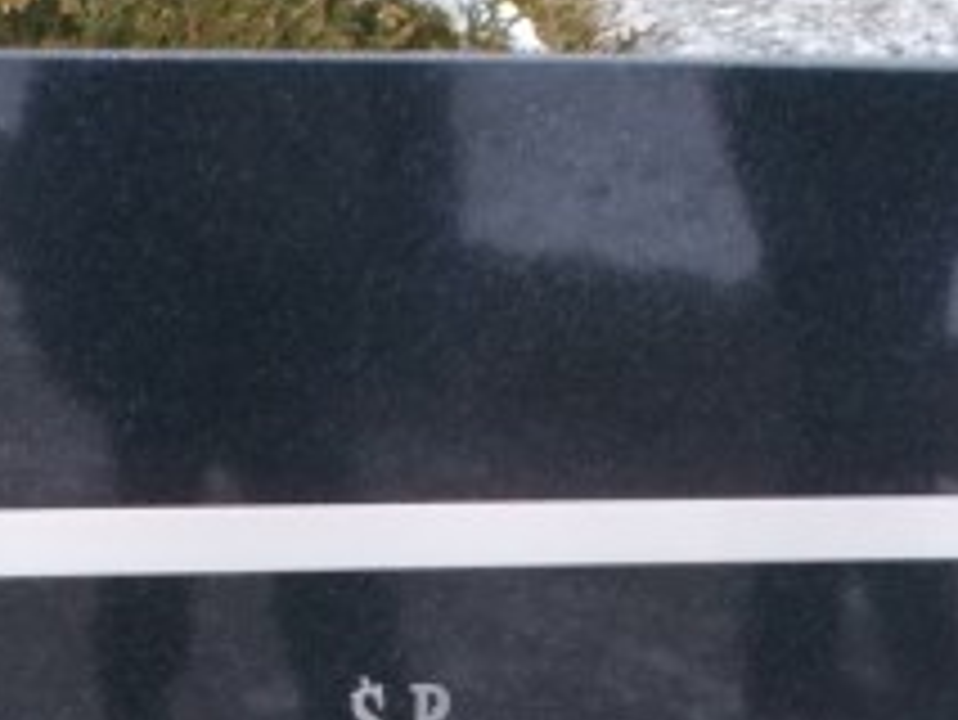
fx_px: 4818
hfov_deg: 11.3
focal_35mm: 174
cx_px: 112
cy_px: 1066
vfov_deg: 8.4
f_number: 4.9
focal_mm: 10.3
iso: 400
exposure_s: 1/30
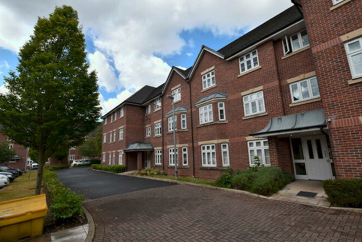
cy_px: 117
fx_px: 161
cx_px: 191
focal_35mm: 16
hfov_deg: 96.6
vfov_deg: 73.8
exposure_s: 1/200
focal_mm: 10
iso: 100
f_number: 7.1
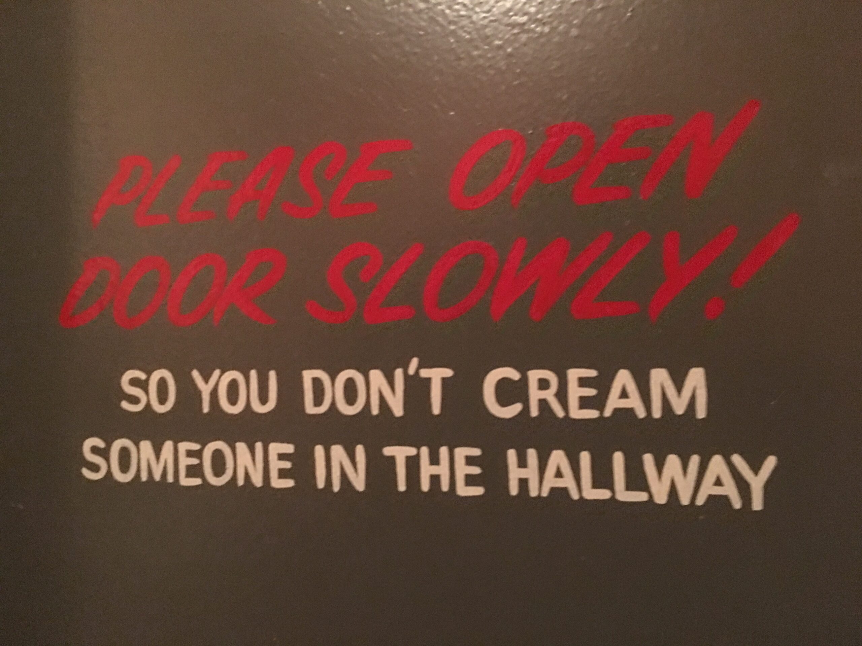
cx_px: 431
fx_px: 722
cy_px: 323
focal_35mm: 29
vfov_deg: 48.2
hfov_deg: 61.7
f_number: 2.2
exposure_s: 1/4
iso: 250
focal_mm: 4.15
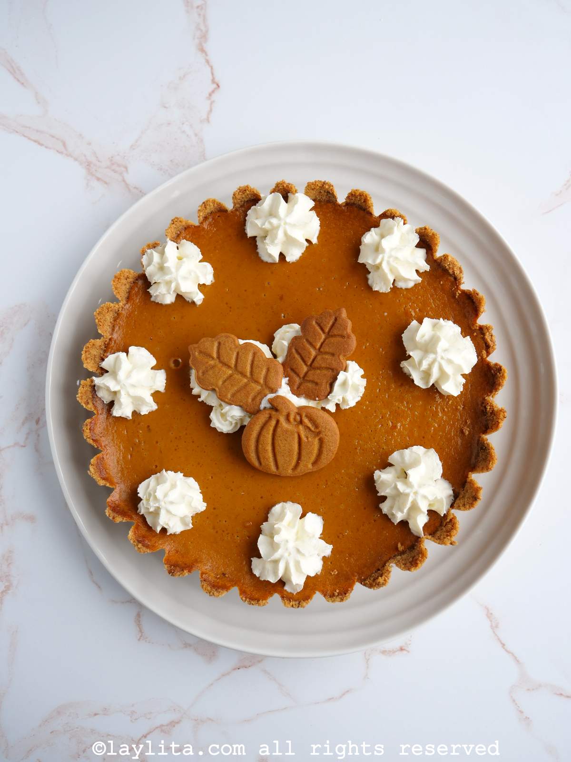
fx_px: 660
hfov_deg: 46.8
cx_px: 286
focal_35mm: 30
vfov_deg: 60.0
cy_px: 381
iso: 200
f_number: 3
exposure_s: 1/80
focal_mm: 15
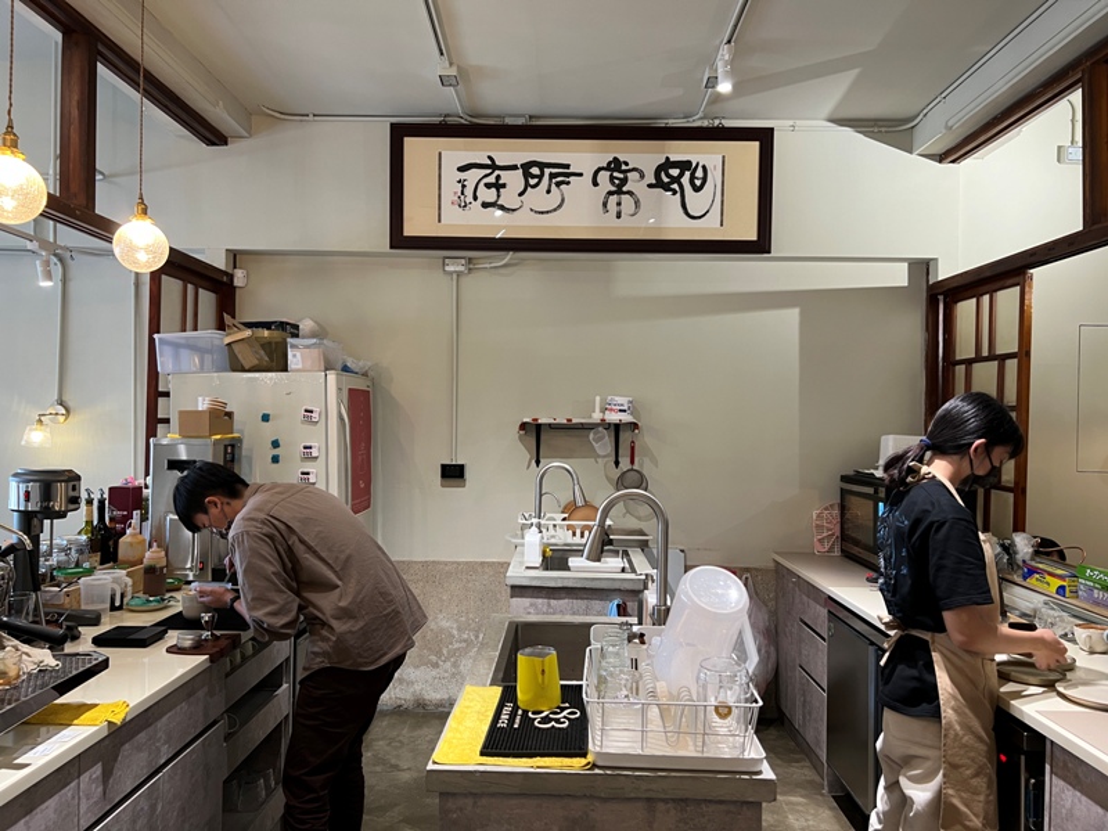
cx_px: 554
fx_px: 832
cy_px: 416
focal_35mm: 26
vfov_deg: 53.1
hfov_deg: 67.3
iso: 100
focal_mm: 5.7
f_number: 1.5
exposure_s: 1/60
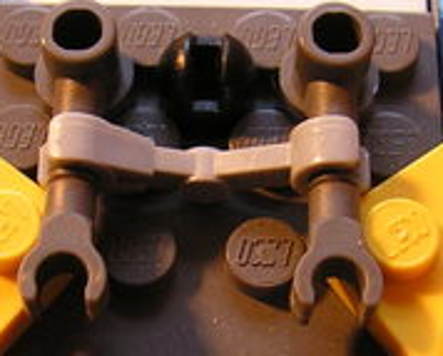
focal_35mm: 101
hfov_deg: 19.0
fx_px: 1326
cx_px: 229
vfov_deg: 15.2
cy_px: 276
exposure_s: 1/40
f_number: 3.2
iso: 100
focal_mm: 6
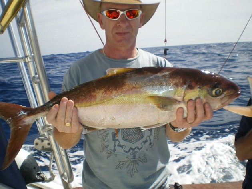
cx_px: 126
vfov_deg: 39.6
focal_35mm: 36
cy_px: 94
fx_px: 262
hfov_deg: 51.4
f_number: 4.6
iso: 50
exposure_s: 1/500
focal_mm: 6.3
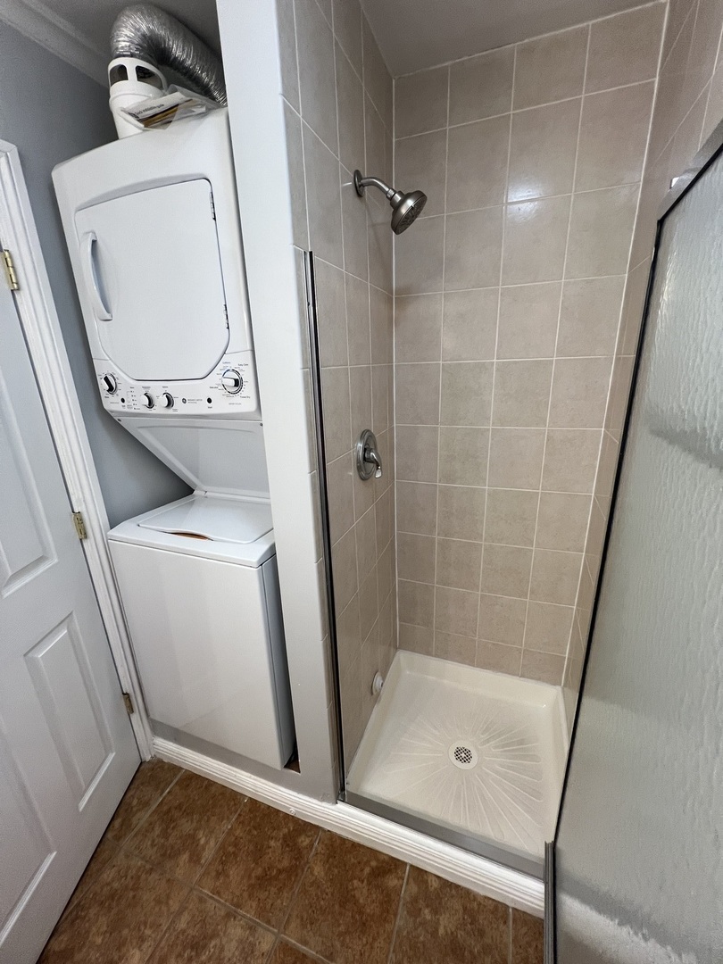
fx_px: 362
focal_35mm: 13
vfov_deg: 106.2
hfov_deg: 89.9
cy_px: 482
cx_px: 362
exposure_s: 1/120
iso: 160
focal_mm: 1.57
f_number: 1.8
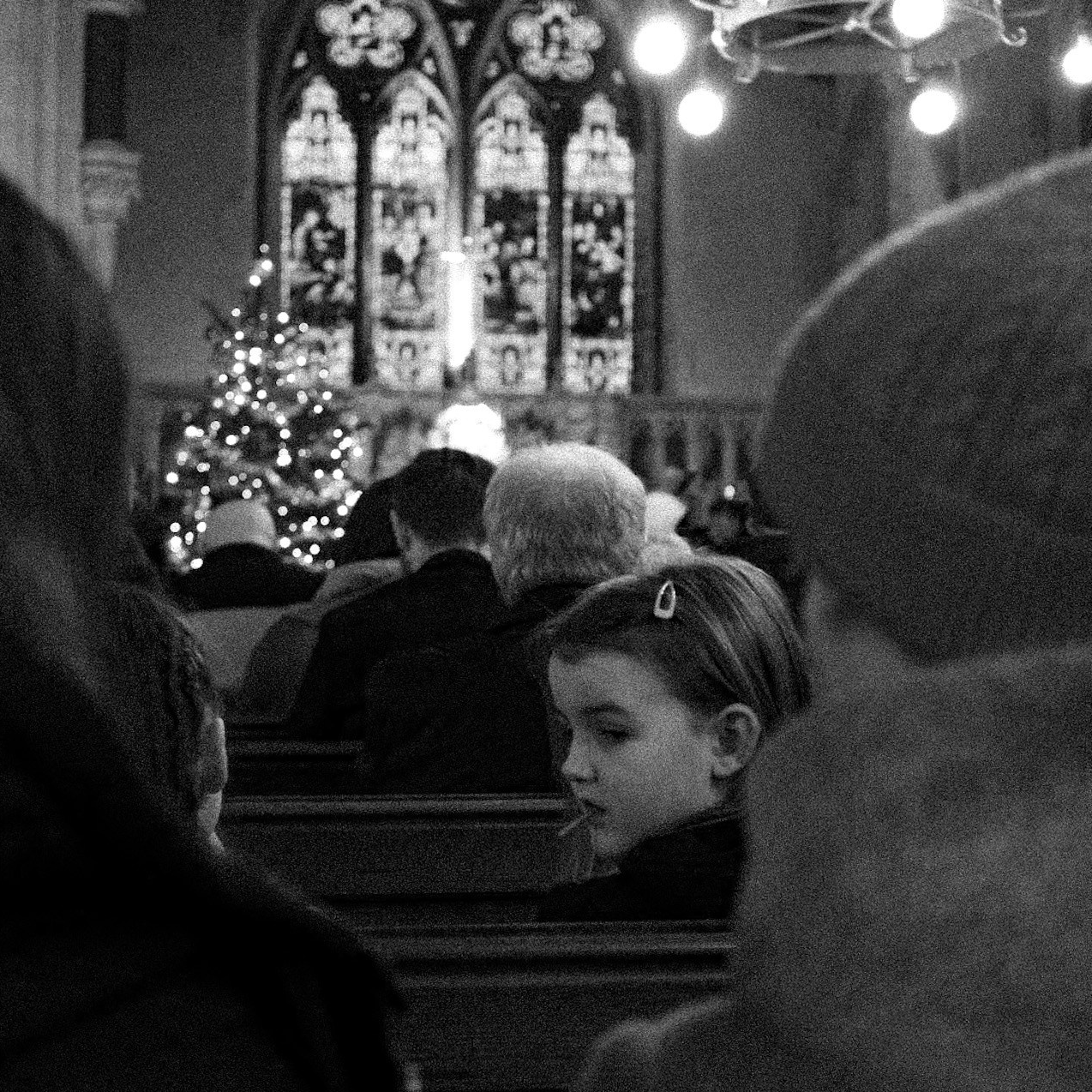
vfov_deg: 30.6
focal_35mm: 56
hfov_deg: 30.6
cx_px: 537
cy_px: 578
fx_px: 1999
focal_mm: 27
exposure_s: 1/60
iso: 1250
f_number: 2.8
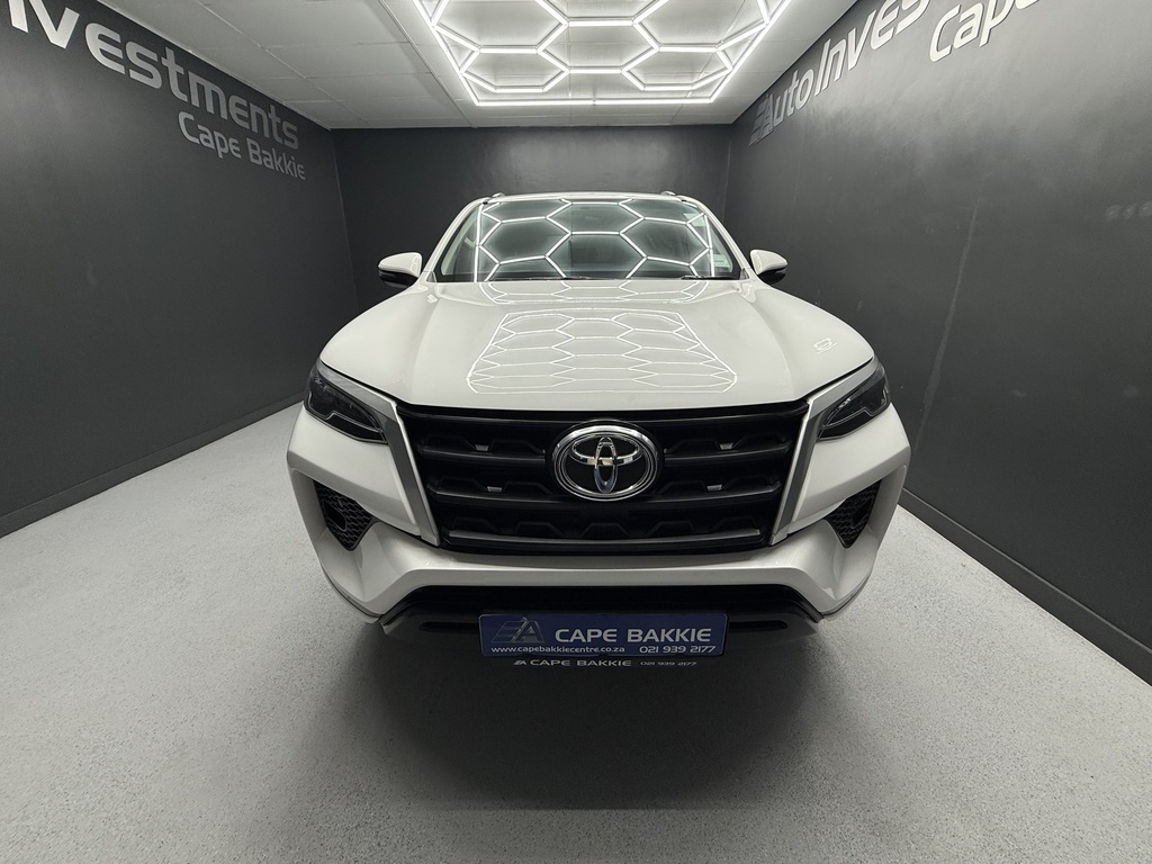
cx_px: 576
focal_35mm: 14
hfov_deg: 102.1
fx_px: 466
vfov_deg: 85.7
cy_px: 432
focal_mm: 2.22
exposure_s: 1/99
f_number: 2.2
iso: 64
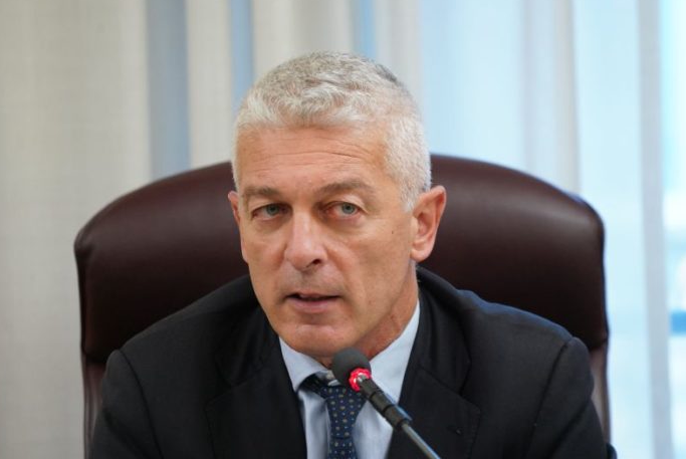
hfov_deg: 7.5
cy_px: 226
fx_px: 5265
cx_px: 339
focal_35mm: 276
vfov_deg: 5.0
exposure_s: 1/320
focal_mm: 271
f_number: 5.6
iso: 6400
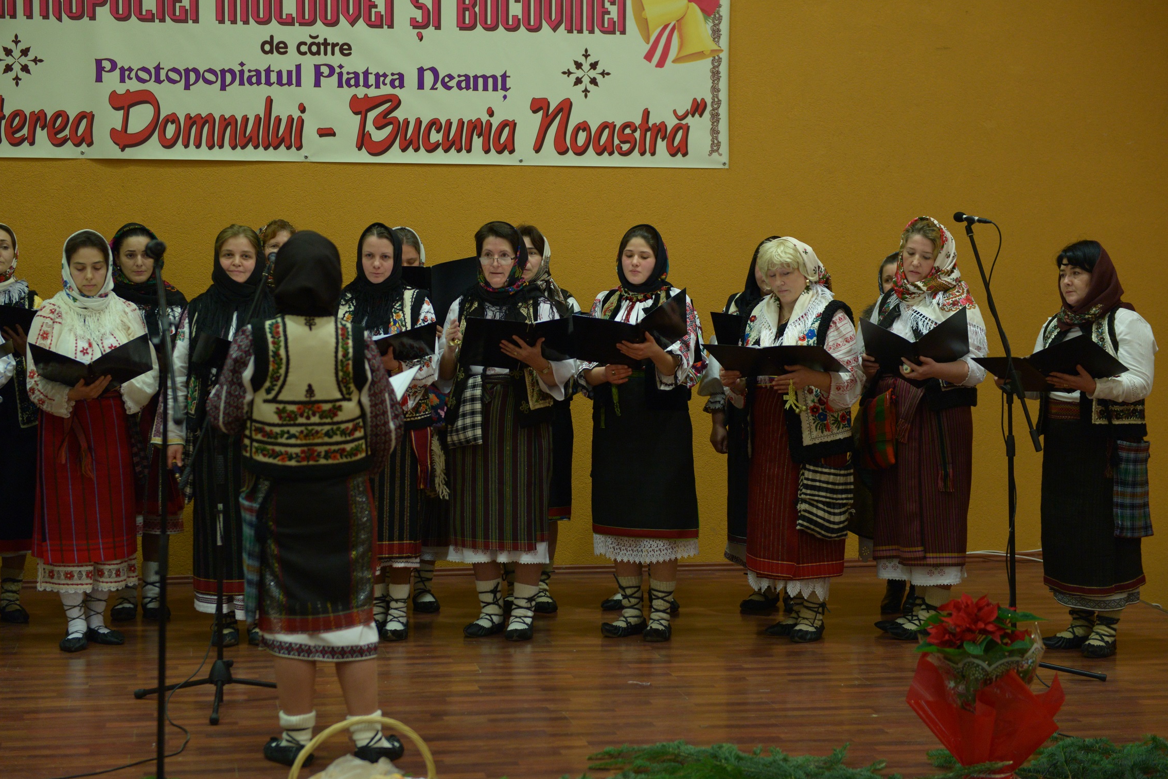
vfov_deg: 18.4
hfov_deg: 27.3
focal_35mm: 74
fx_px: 2402
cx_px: 561
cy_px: 376
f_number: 2.8
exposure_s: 1/60
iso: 1600
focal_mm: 70
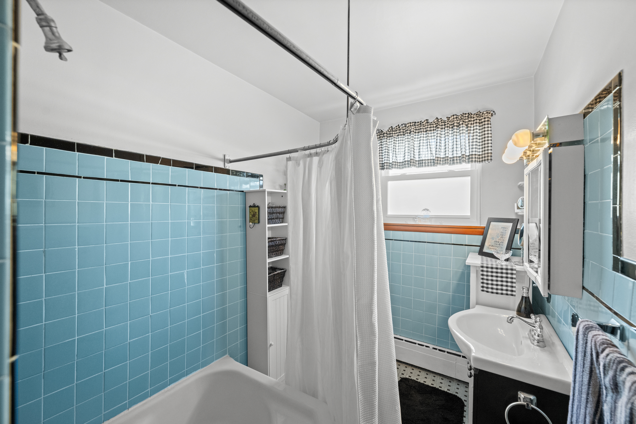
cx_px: 318
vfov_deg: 81.2
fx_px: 247
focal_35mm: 14
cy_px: 212
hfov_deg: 104.3
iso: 1600
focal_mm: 14
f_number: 5.6
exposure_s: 1/20
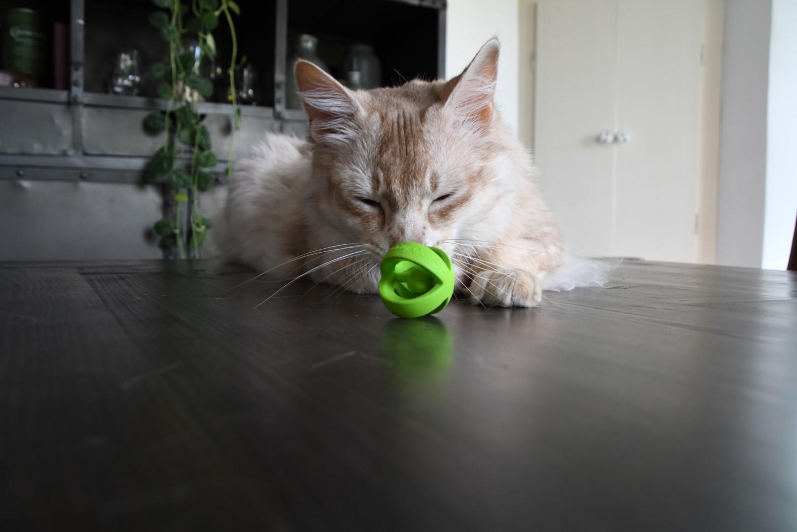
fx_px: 697
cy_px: 266
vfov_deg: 41.7
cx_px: 398
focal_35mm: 32
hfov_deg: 59.5
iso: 1000
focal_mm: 21
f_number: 5.6
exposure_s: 1/100
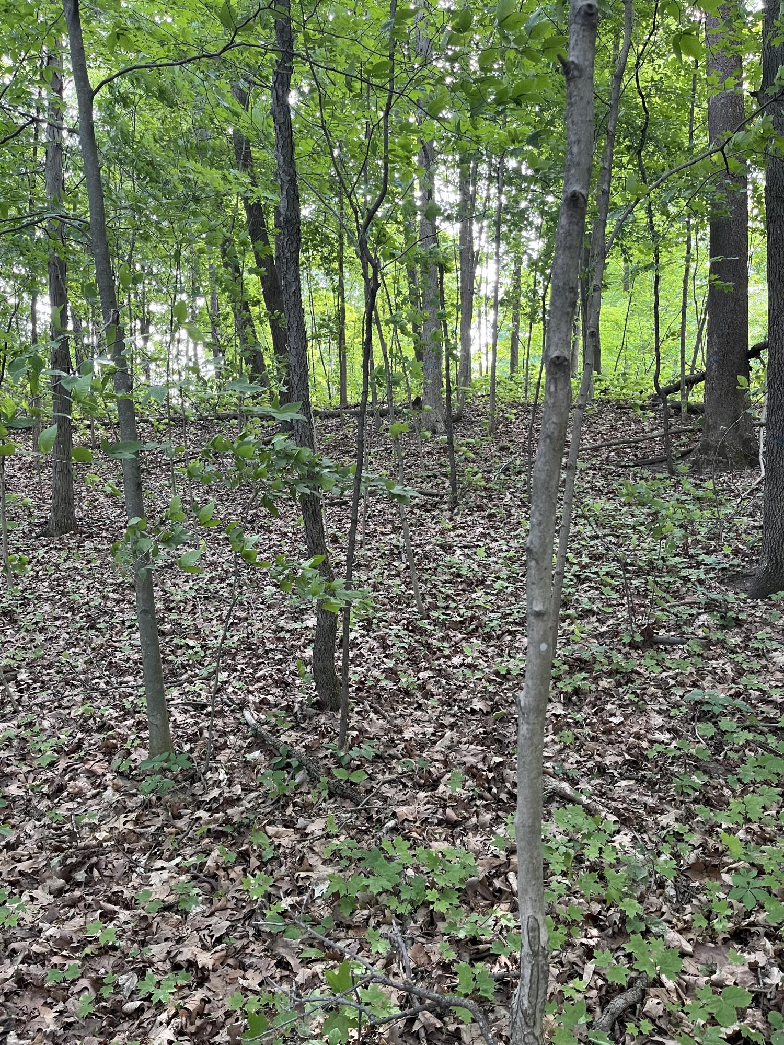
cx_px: 392
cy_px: 522
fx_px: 785
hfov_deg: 53.1
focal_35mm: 26
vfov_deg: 67.3
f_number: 1.6
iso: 125
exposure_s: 1/70
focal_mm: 5.1
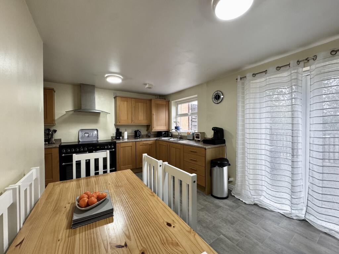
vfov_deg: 85.7
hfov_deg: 102.1
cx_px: 170
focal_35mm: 14
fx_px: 137
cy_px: 127
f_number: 2.2
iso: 250
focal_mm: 2.22
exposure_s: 1/100
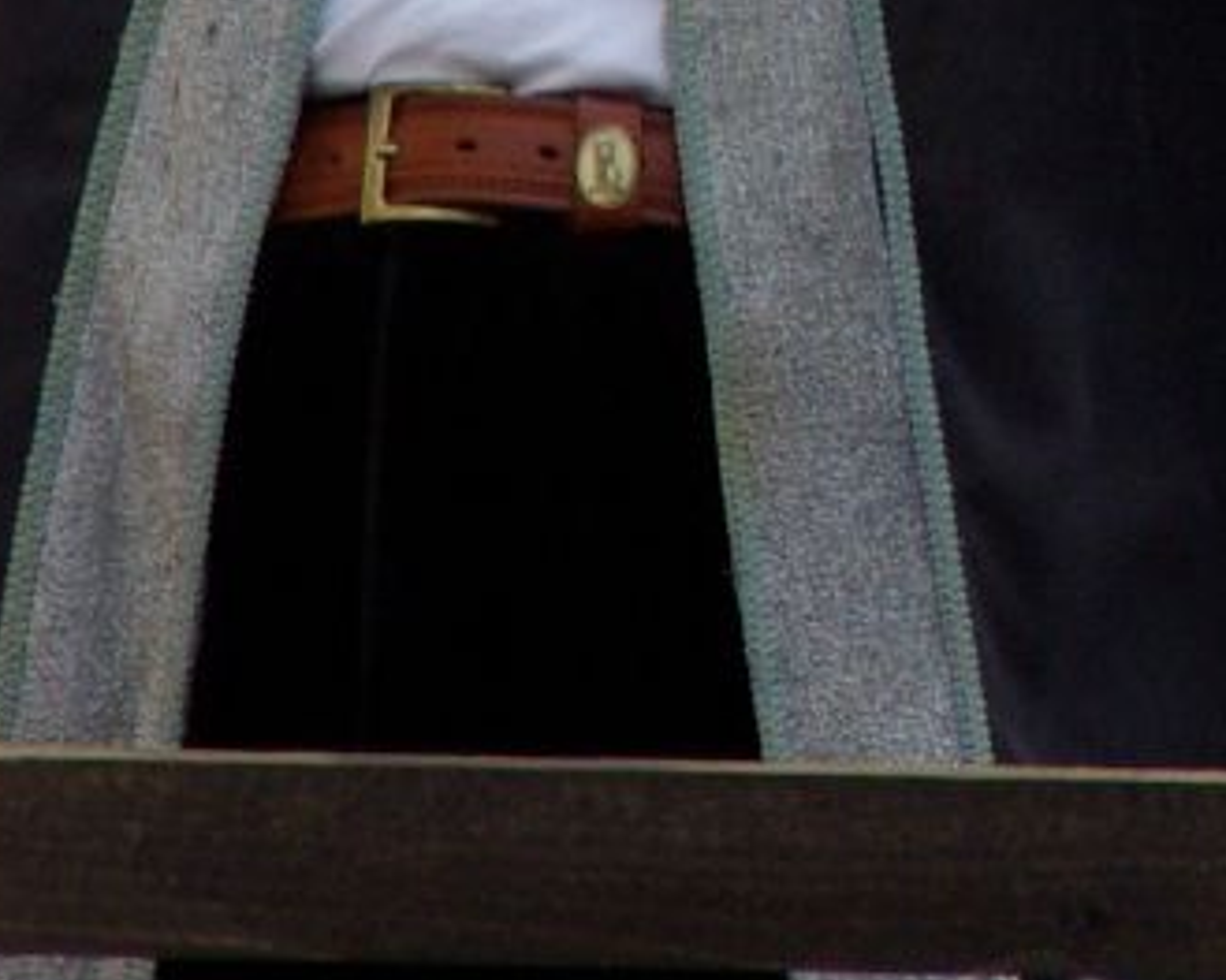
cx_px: 1375
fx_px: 63589
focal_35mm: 1753
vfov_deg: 0.9
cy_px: -522
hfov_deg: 1.1
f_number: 8
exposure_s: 1/350
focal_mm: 200
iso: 400
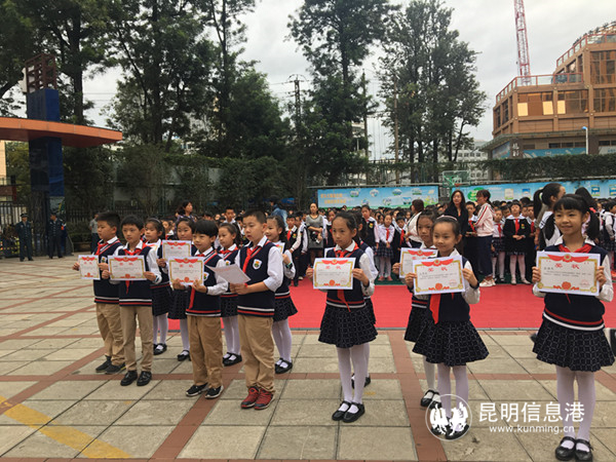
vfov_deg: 48.2
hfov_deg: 61.7
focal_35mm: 29
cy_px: 231
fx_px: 516
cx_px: 308
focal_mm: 4.15
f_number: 2.2
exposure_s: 1/100
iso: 25
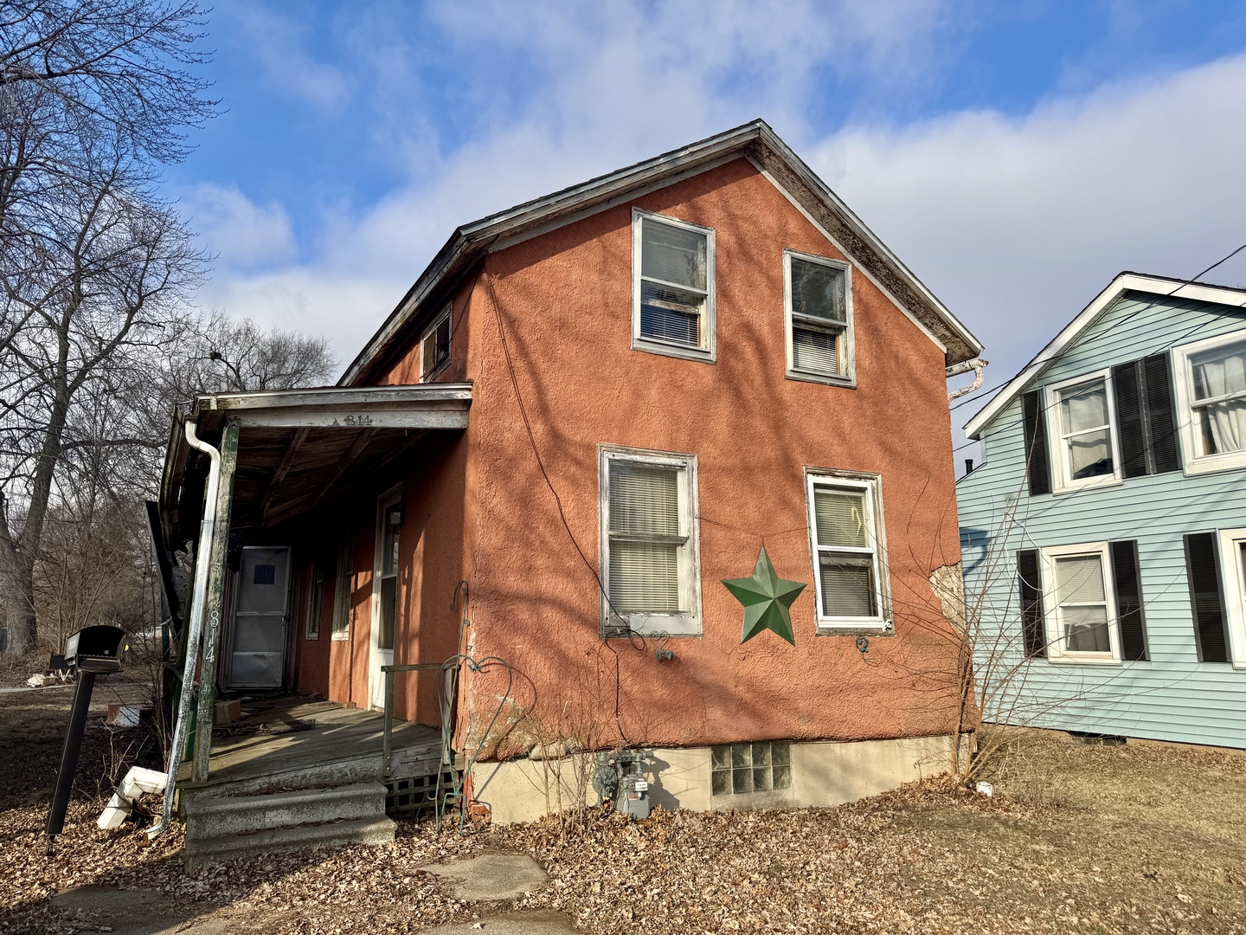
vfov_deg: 56.8
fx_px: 864
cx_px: 623
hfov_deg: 71.6
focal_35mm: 24
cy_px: 468
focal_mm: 6.76
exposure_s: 1/3413
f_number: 1.78
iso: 80
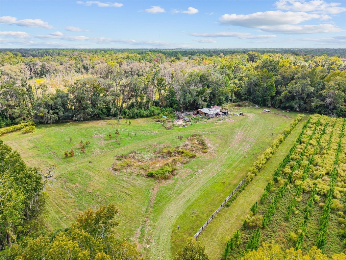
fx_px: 240
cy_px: 130
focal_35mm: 24
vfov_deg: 56.8
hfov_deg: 71.6
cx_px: 173
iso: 370
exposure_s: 1/3200
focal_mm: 8.67
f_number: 1.8
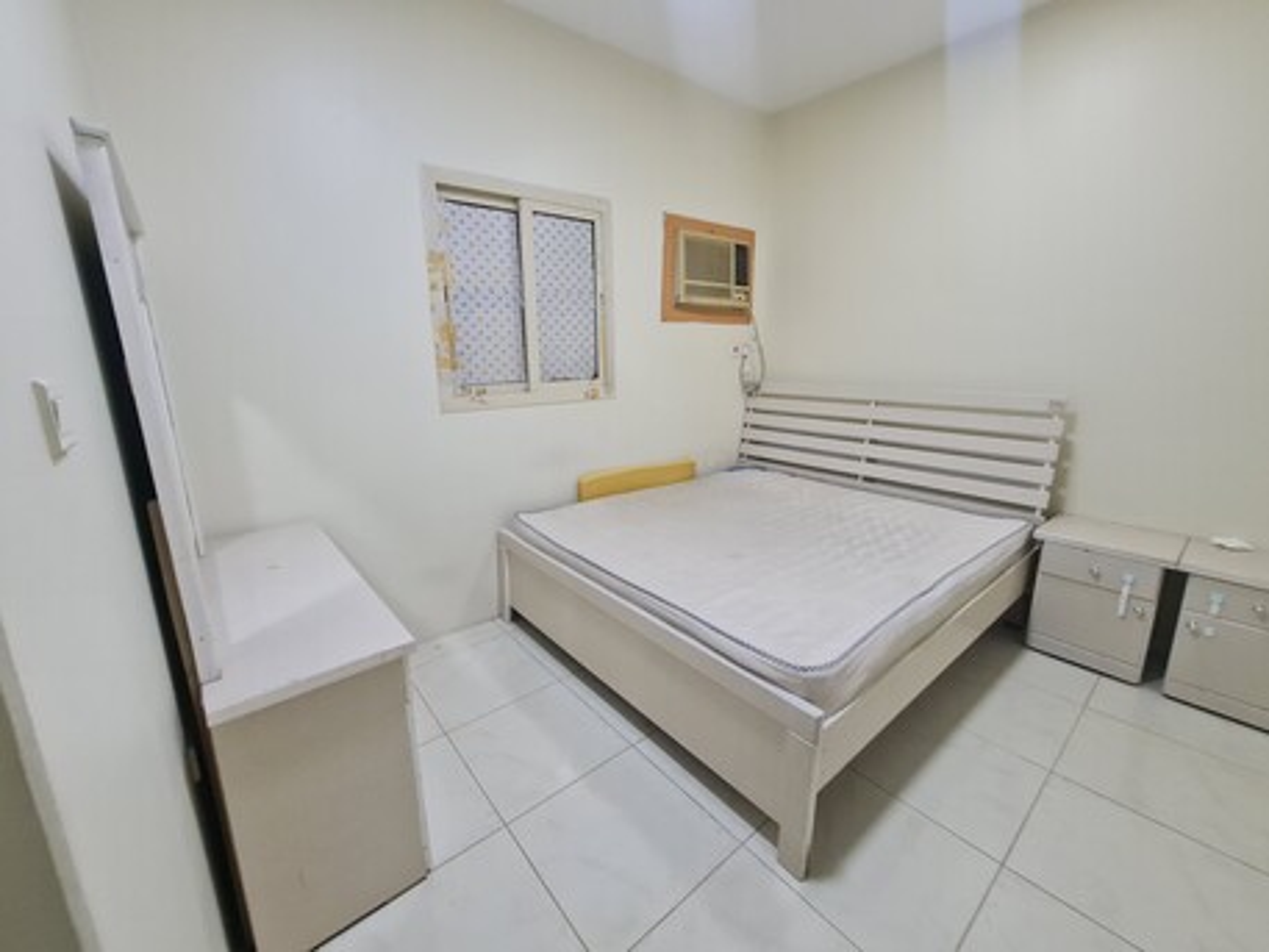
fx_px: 477
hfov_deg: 106.2
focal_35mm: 13
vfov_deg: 89.9
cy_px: 476
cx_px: 634
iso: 400
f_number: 2.2
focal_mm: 2.2
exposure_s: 1/50
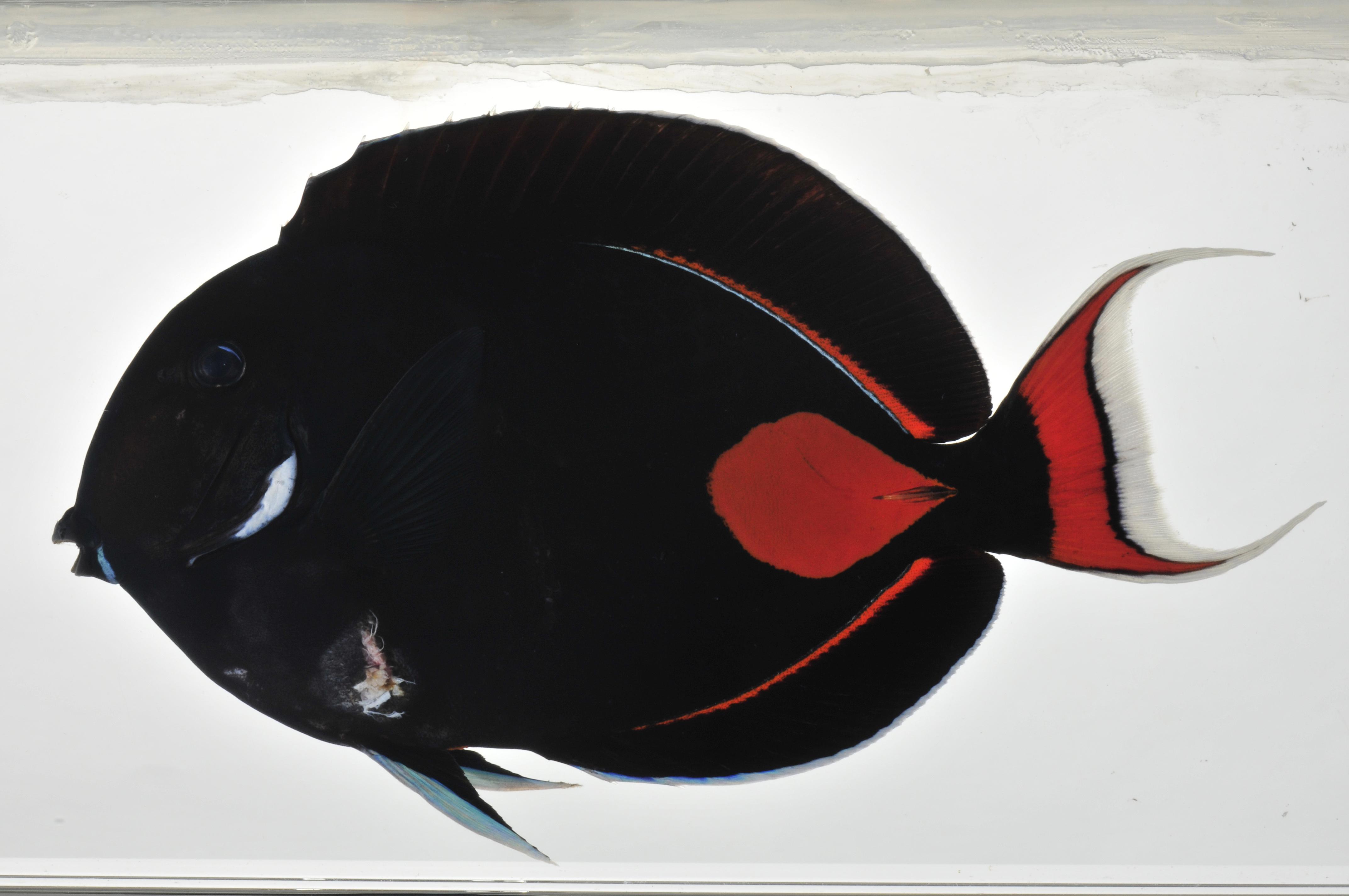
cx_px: 674
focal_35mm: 158
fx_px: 5895
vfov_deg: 8.7
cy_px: 448
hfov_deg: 13.1
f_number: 25
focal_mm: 105
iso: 200
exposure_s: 1/60
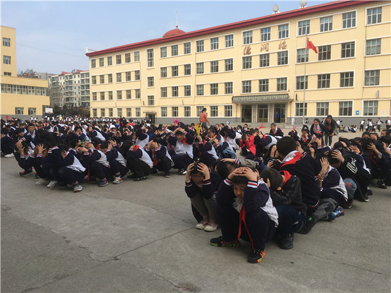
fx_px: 328
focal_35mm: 29
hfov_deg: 61.7
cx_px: 196
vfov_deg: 48.2
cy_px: 146
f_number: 2.2
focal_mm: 4.15
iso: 25
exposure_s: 1/1148
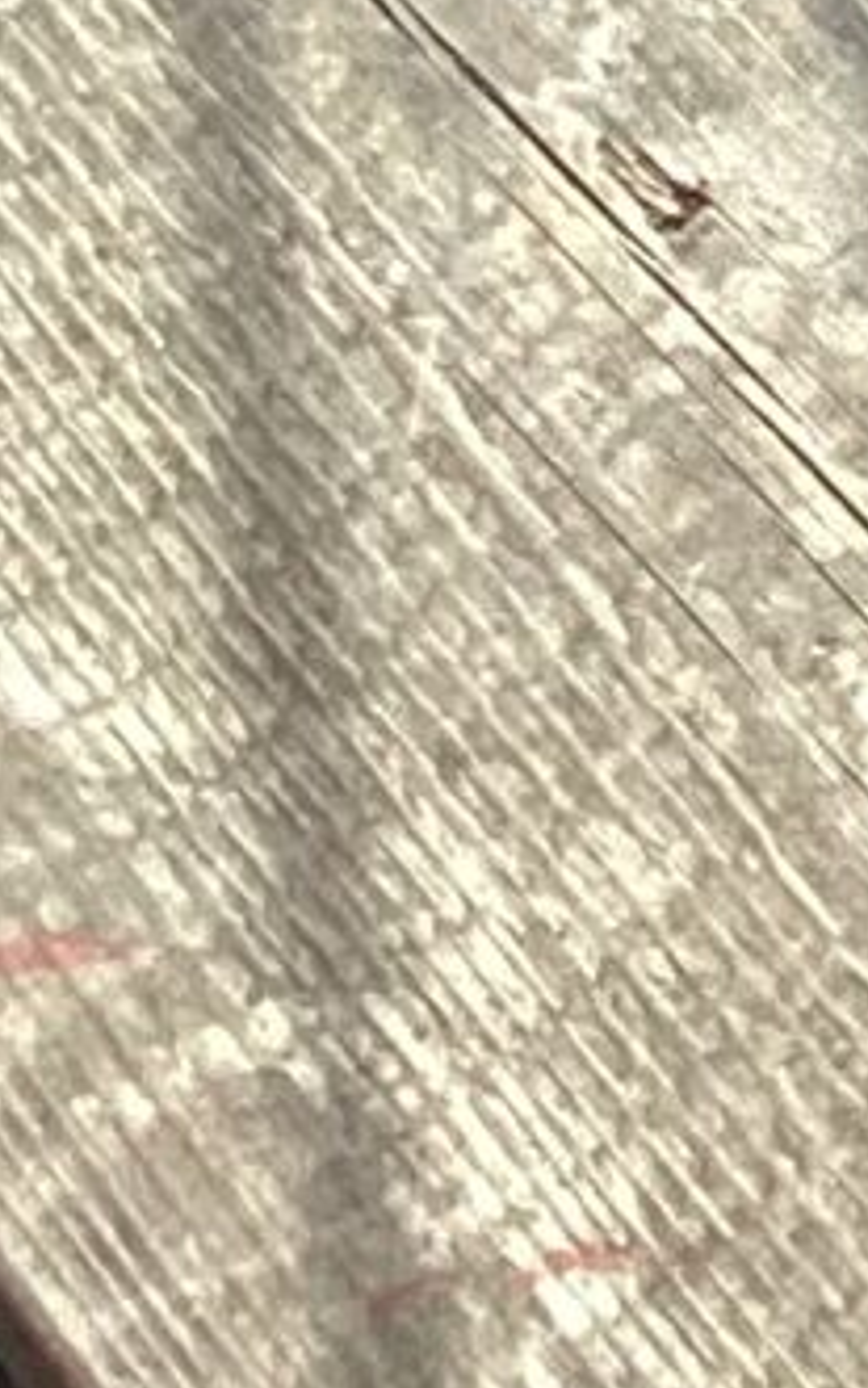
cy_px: -3262
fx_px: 9610
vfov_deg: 7.1
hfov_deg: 4.8
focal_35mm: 254
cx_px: 3128
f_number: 2.4
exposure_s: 1/321
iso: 25
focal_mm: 3.3
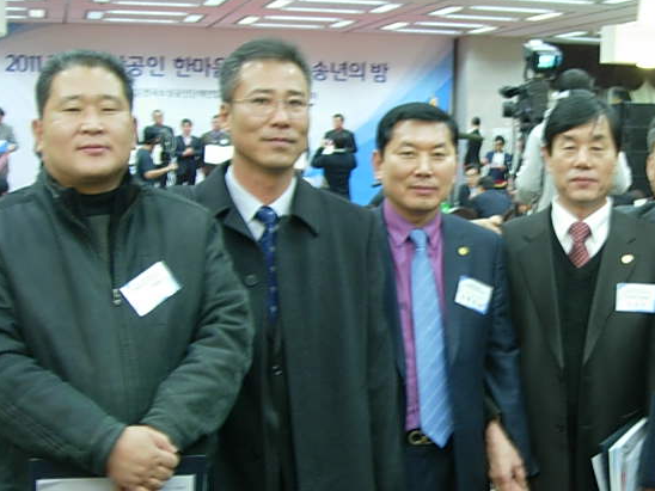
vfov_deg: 20.7
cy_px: 281
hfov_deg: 26.6
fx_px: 1343
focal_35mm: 71
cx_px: 569
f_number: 2.8
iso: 64
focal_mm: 7.8
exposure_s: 1/5.3
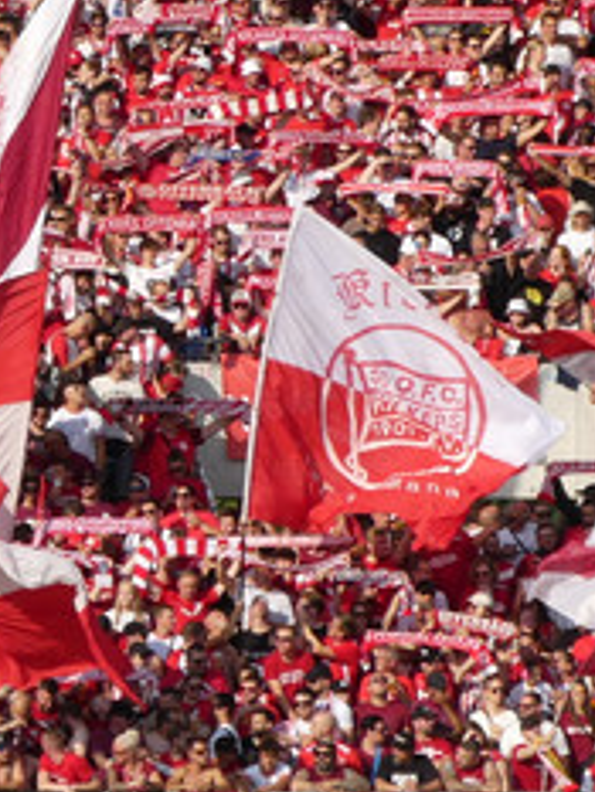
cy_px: 323
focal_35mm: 439
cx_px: -296
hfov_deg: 3.4
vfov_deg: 4.5
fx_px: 10052
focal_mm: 28.7
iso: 80
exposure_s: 1/400
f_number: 5.5
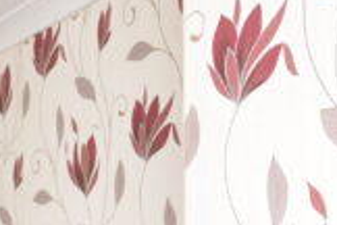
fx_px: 889
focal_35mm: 95
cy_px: 255
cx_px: -483
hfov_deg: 14.2
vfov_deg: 14.0
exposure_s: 1/125
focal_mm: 10
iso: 400
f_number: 5.6
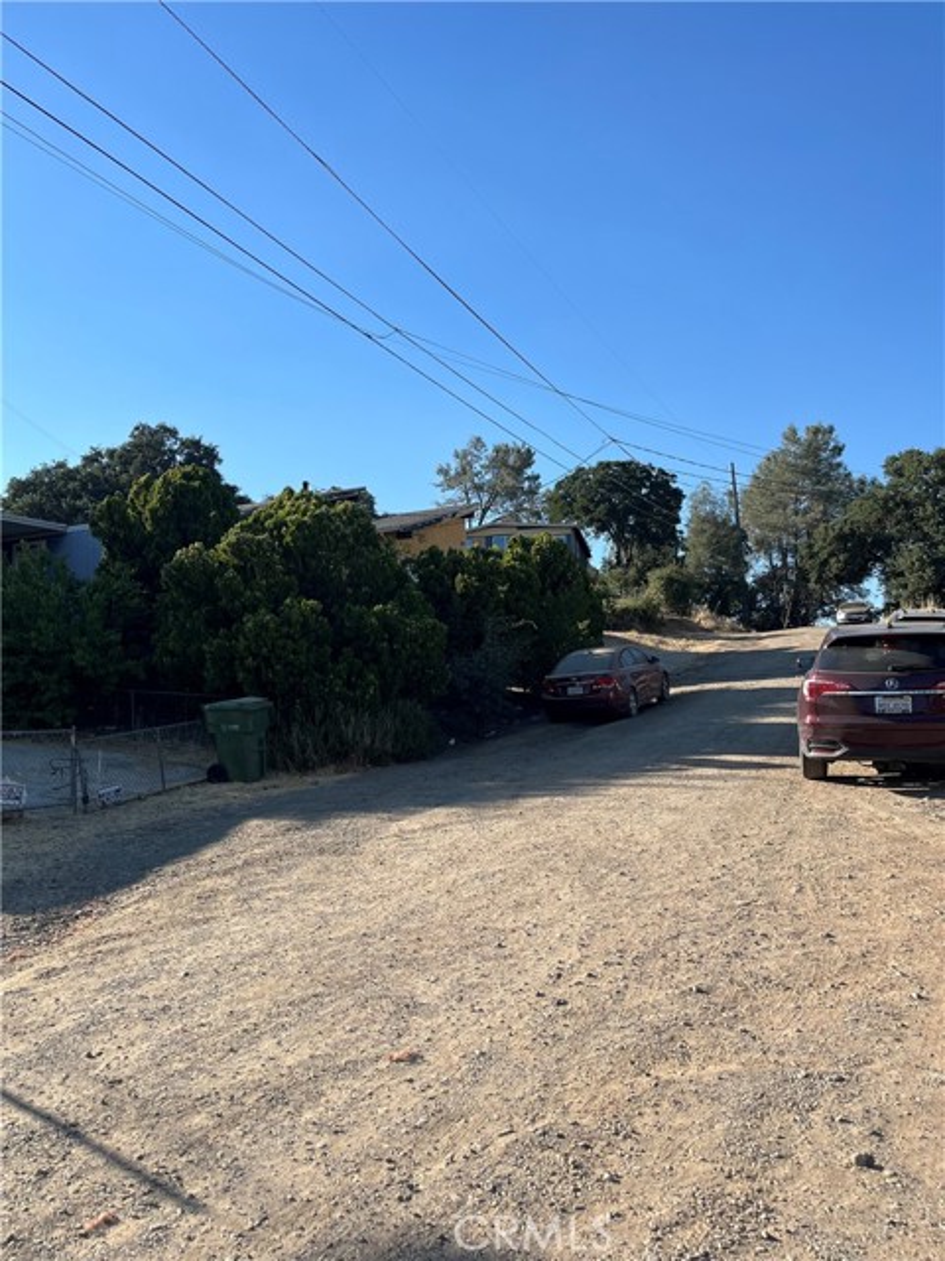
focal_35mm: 26
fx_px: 946
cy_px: 630
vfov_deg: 67.3
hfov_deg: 53.1
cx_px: 472
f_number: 1.6
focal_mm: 5.1
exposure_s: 1/2825
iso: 50
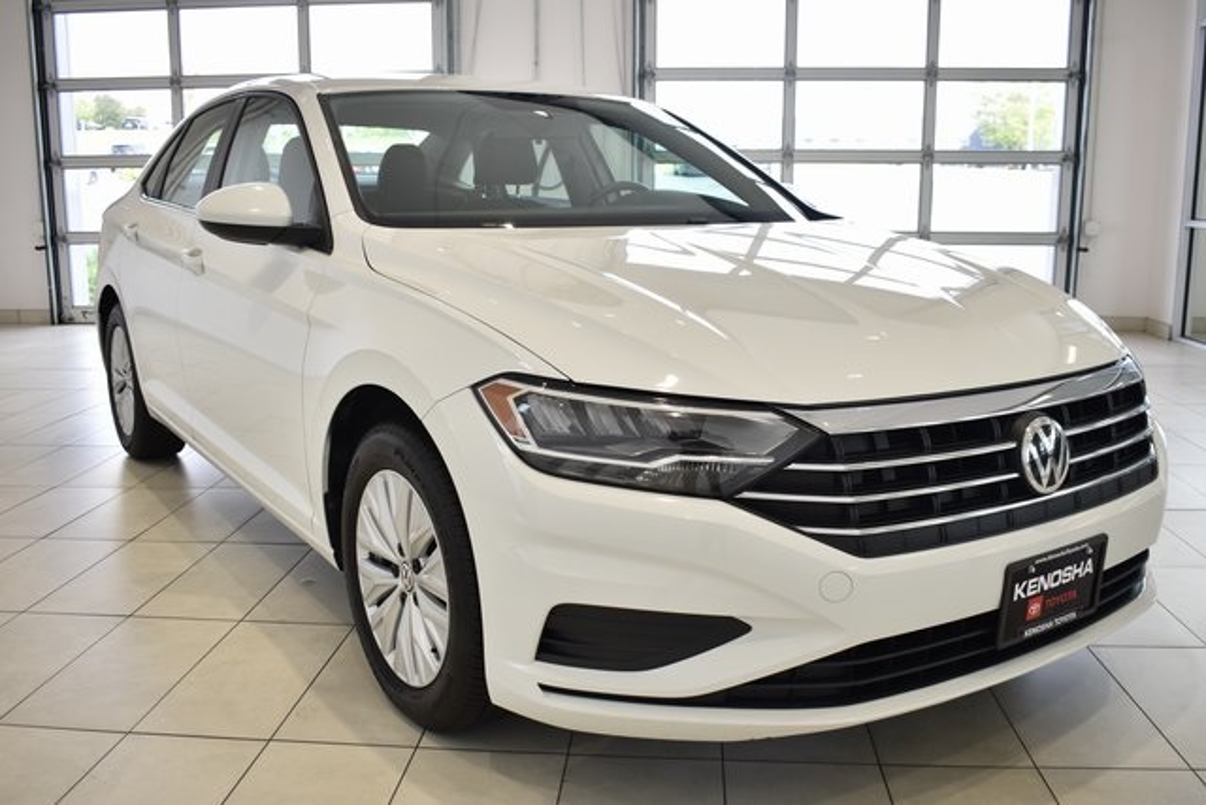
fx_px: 1106
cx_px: 603
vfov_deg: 40.0
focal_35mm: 33
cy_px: 402
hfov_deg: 57.2
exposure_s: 1/60
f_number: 4
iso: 100
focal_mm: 22
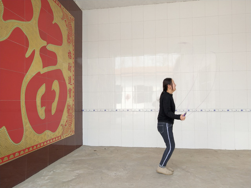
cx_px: 126
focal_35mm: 30
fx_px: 218
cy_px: 94
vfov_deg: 46.8
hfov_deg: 60.0
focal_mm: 3.95
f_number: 1.8
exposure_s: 1/106
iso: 50
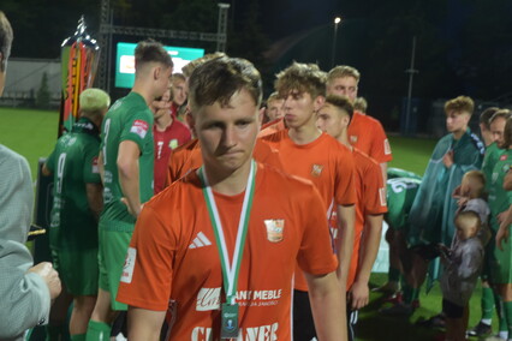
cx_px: 256
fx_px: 1067
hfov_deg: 27.0
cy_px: 170
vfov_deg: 18.2
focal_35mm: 75
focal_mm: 50
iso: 1000
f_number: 5.6
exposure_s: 1/125
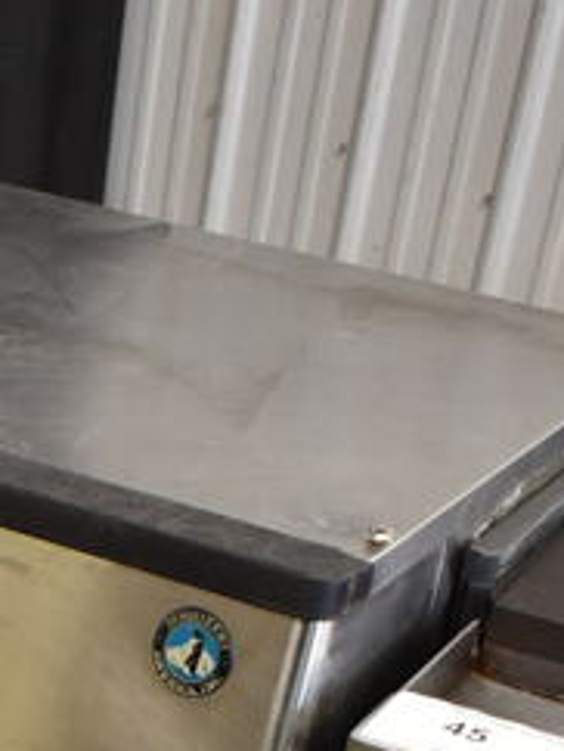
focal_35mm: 98
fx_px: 2125
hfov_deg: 14.3
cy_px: 1113
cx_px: -245
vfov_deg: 18.0
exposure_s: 1/30
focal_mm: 18
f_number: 3.5
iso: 500
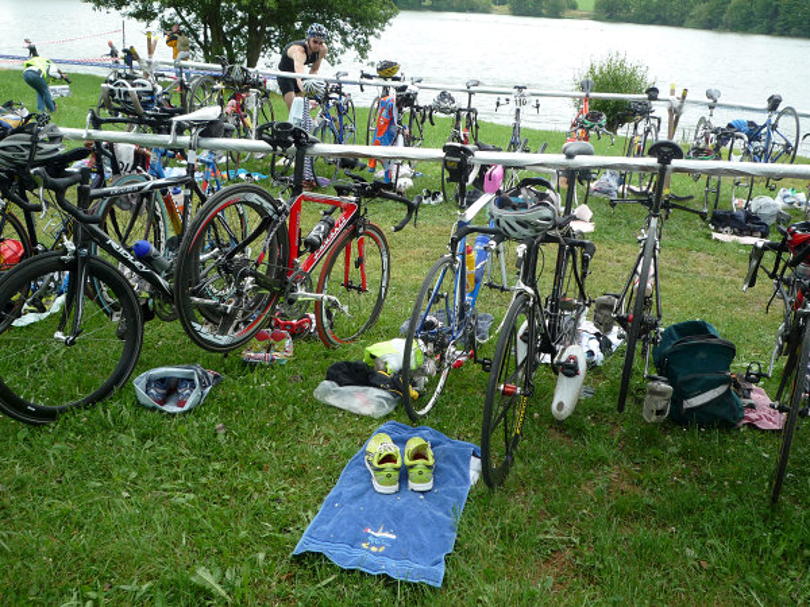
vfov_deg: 42.9
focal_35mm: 33
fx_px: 772
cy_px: 304
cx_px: 405
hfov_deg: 55.4
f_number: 3.6
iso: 100
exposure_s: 1/160
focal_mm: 5.8
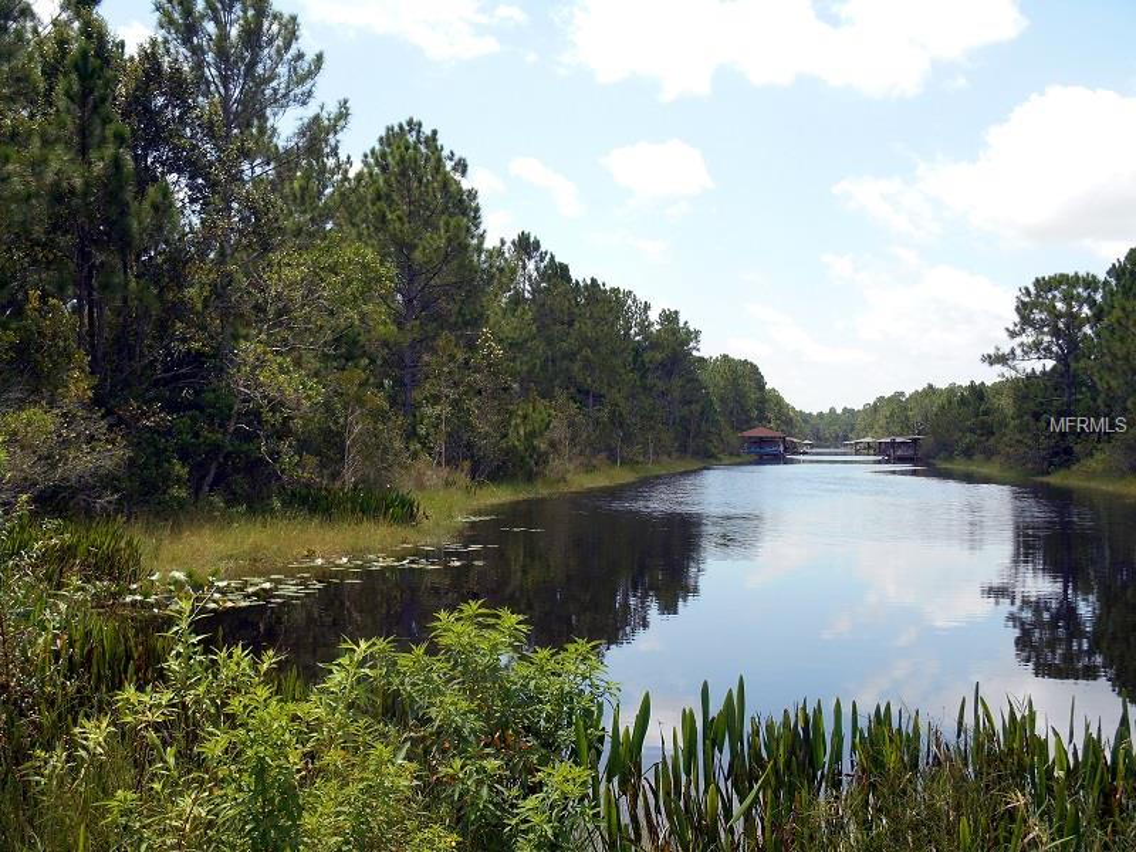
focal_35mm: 41
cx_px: 568
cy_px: 426
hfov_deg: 45.8
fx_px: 1346
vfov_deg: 35.1
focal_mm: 7.2
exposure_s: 1/500
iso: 80
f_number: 3.9
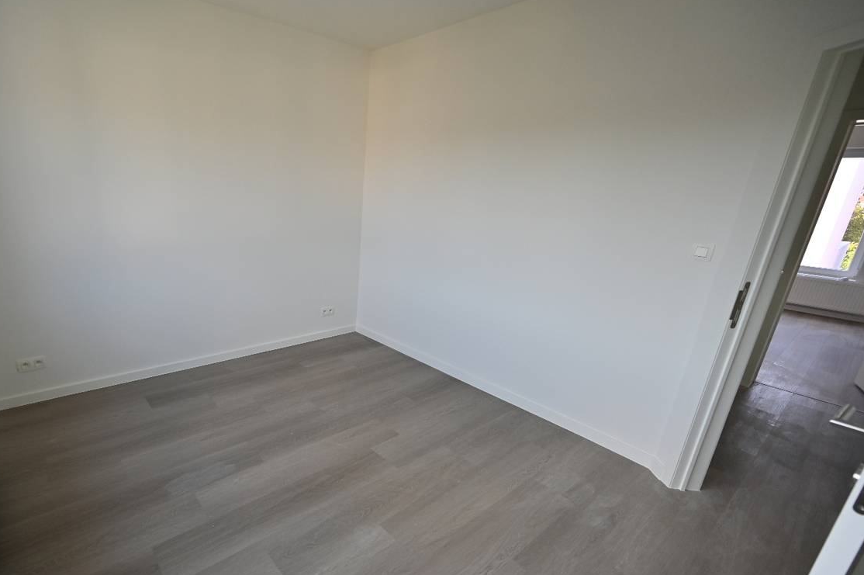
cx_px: 342
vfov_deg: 70.1
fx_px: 408
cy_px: 319
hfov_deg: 92.0
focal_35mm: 17
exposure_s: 1/250
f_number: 4
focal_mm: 14
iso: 320
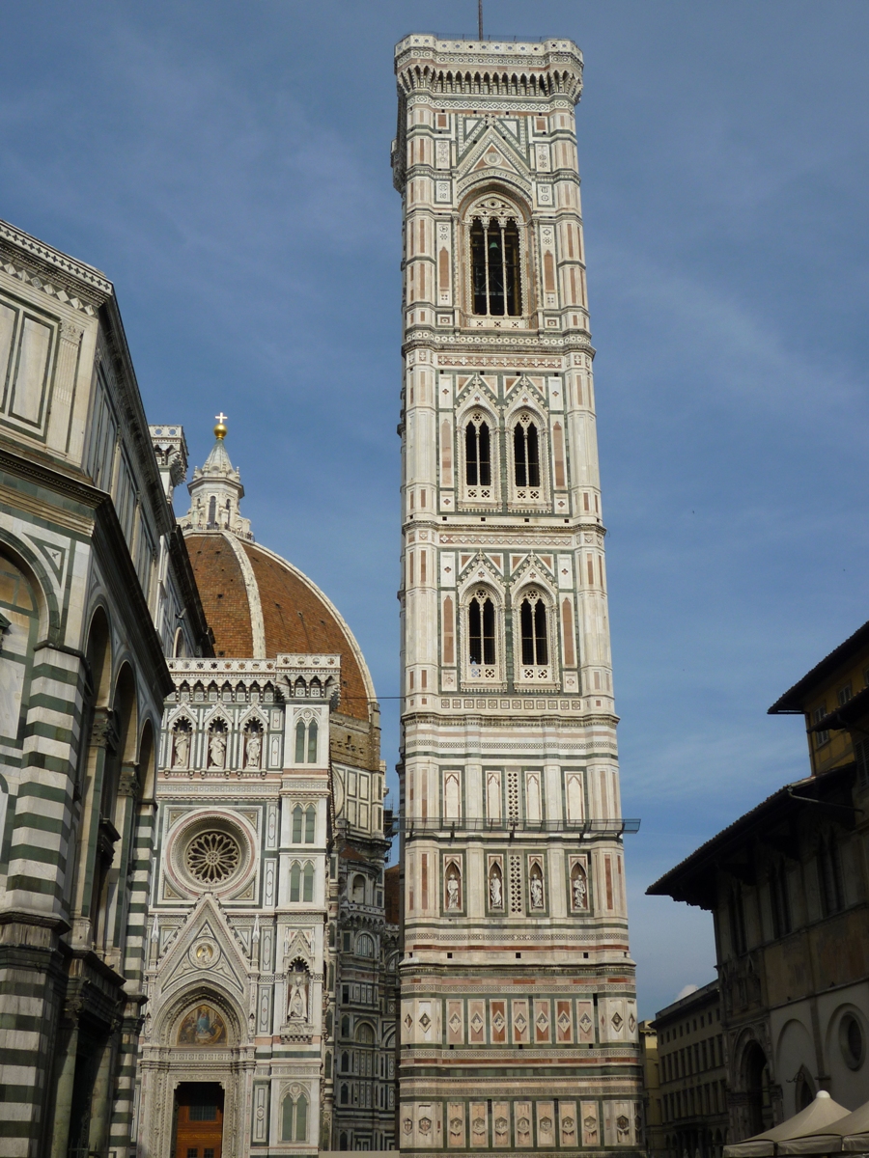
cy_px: 579
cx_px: 434
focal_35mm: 40
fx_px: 1339
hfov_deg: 36.0
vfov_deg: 46.8
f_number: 4.3
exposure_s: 1/800
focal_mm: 7
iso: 80
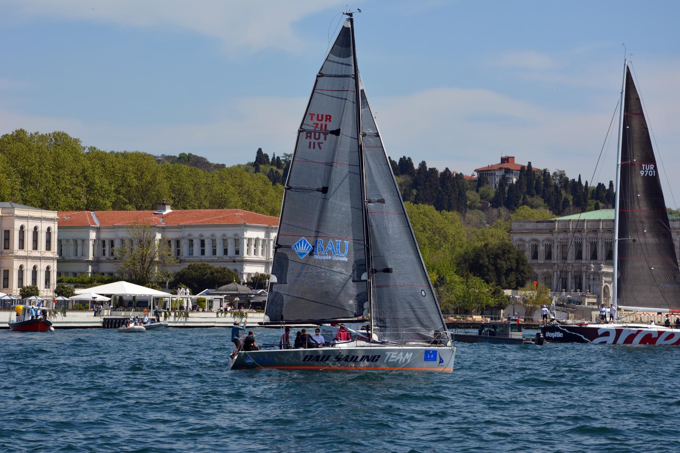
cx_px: 340
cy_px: 226
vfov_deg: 12.2
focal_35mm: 112
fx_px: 2125
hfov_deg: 18.2
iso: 100
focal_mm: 75
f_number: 8
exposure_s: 1/250
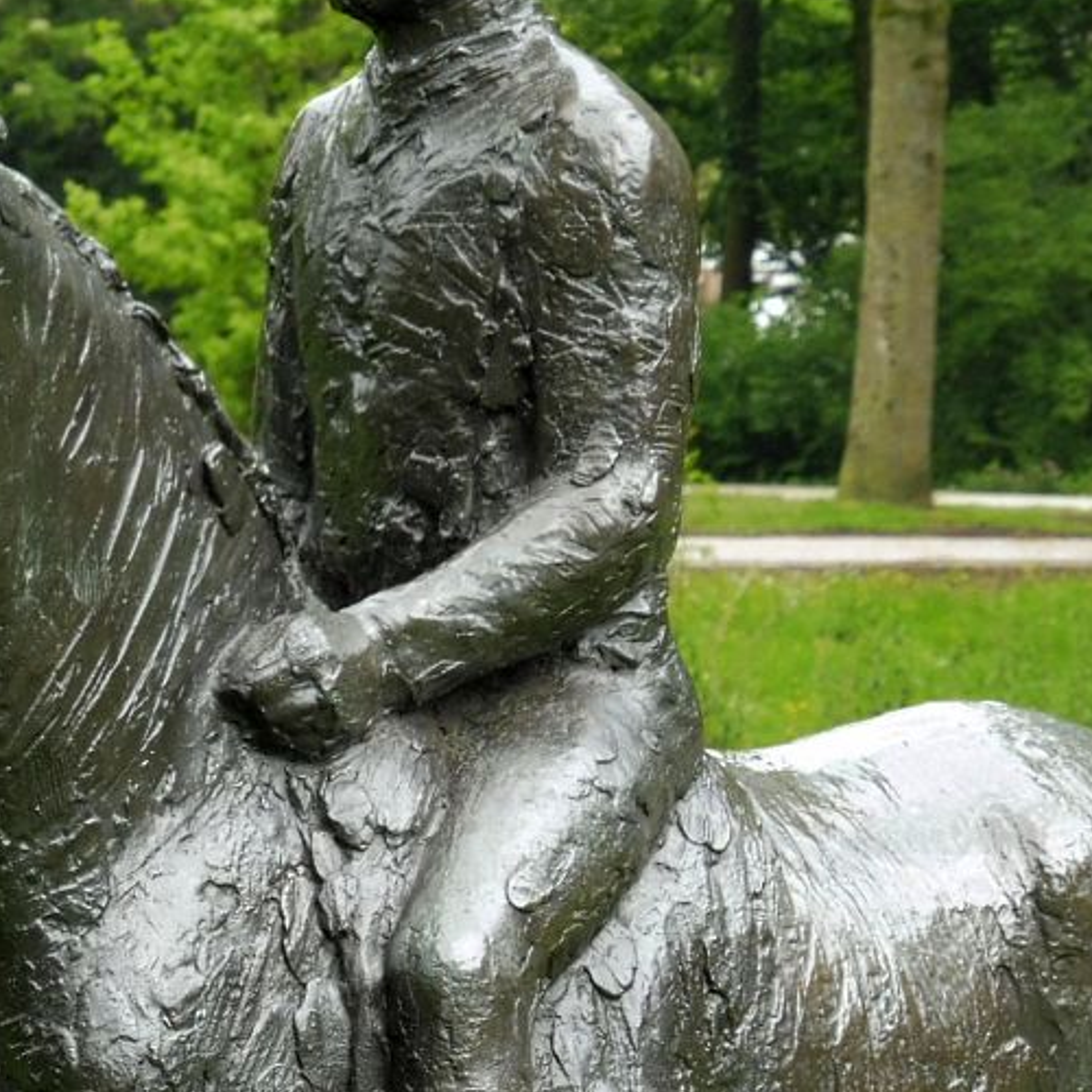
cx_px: 133
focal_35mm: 278
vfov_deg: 6.3
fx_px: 9922
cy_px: 357
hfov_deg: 6.3
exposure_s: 1/100
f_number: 6.3
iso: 200
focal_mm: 27.6
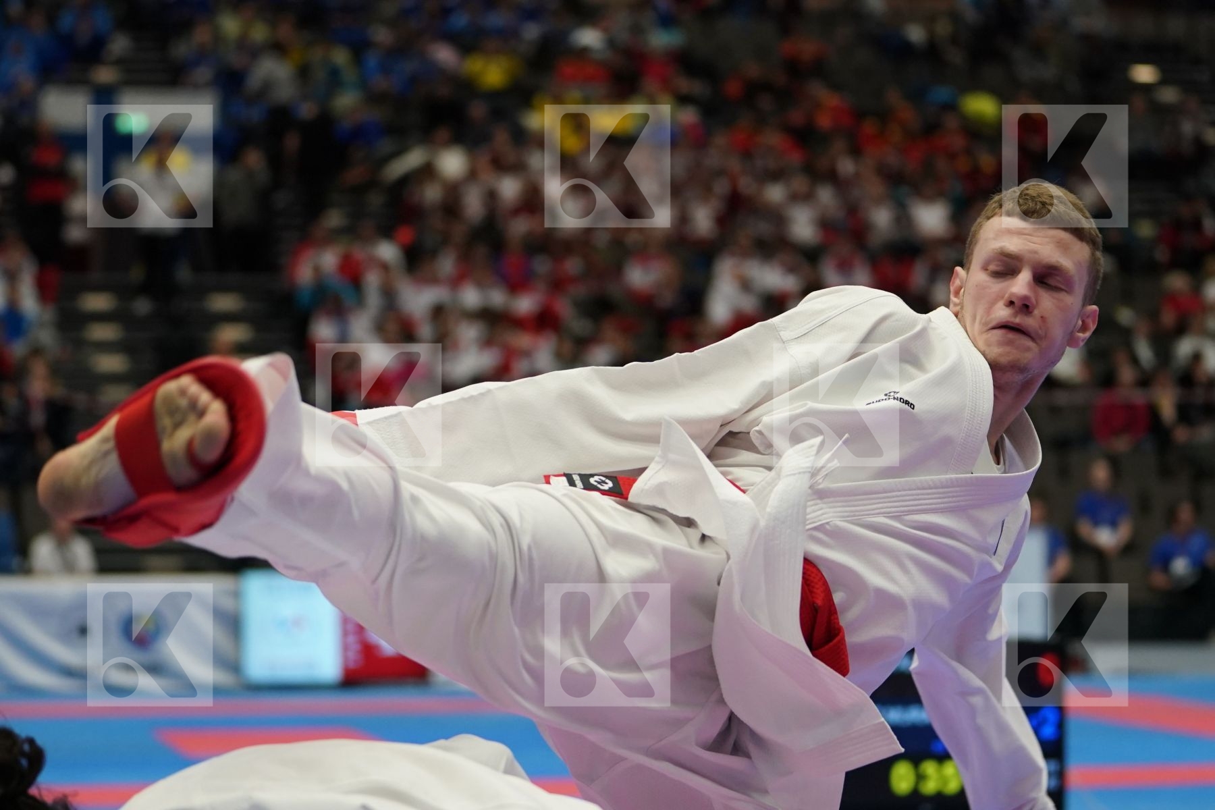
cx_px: 608
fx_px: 3543
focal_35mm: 105
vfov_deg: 13.0
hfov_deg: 19.5
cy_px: 405
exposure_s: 1/1000
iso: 2000
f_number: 2.8
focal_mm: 70
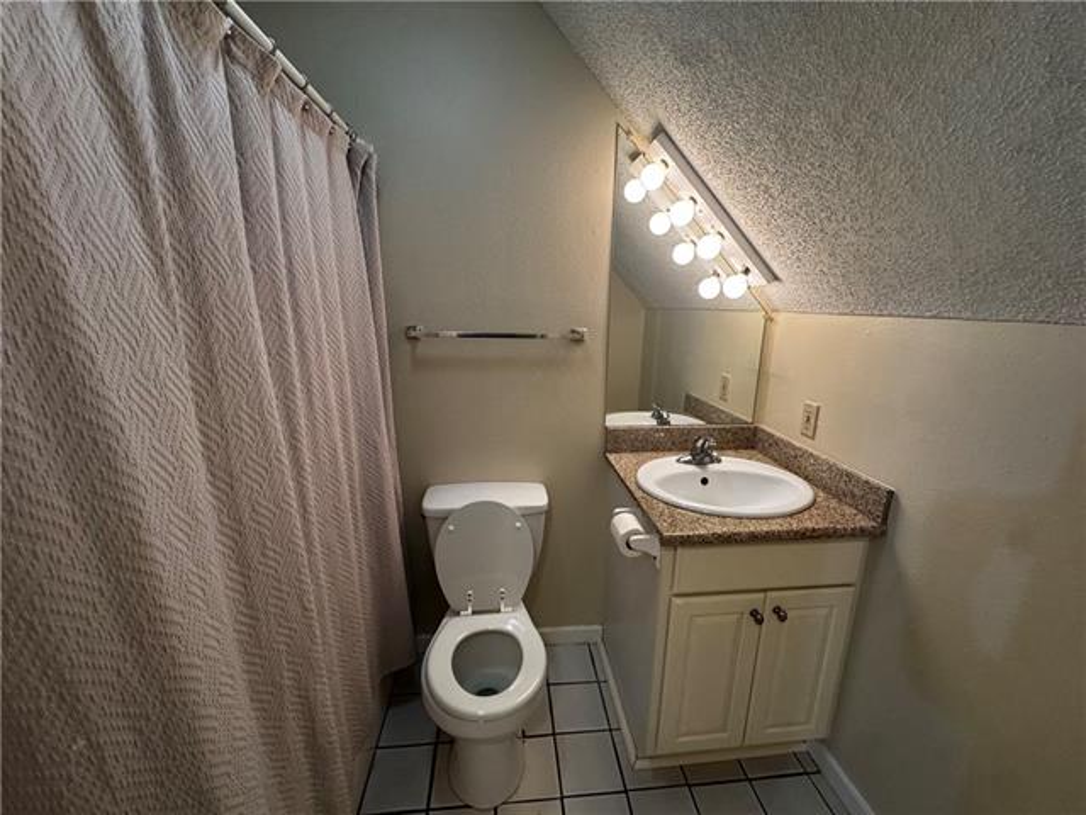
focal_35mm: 14
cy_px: 408
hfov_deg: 102.1
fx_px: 439
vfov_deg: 85.7
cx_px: 543
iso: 320
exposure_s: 1/120
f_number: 2.2
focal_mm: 2.22
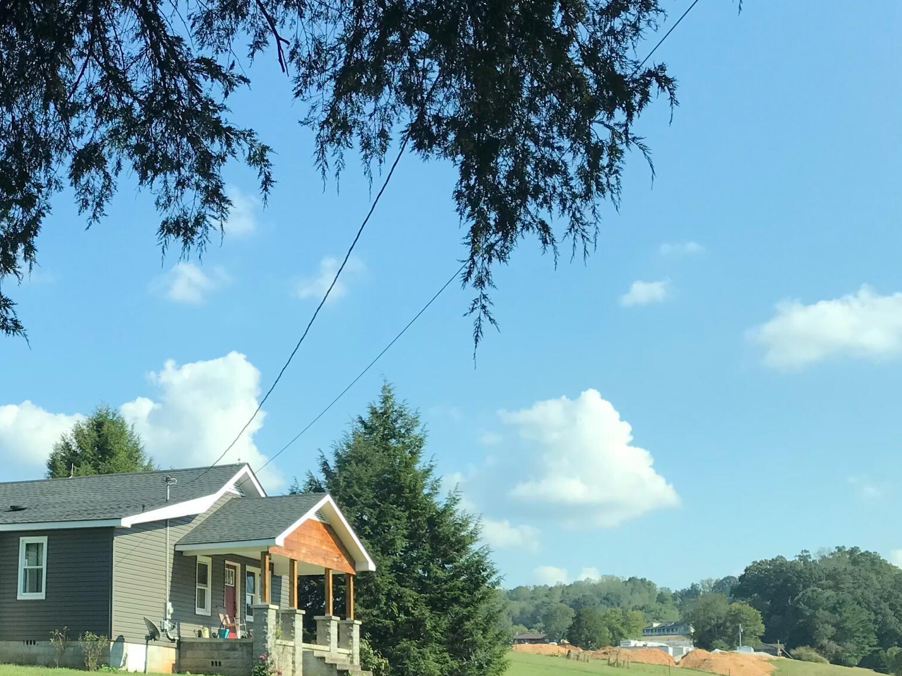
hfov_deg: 33.0
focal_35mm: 55
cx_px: 80
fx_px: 1433
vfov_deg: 26.2
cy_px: 501
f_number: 1.8
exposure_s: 1/1168
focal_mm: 3.99
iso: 20
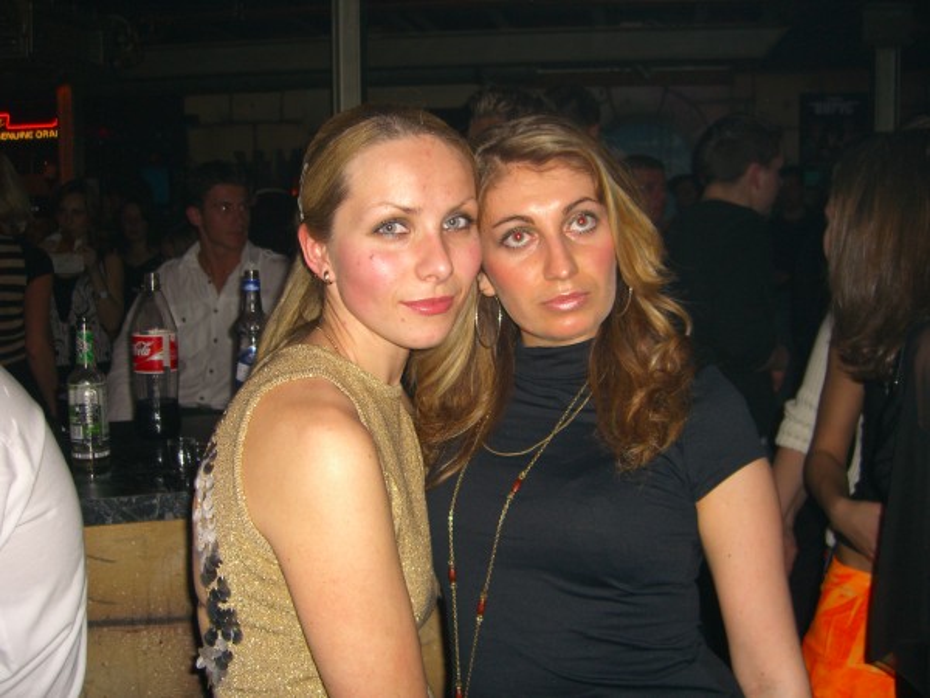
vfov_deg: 37.7
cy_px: 349
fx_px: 1021
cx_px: 465
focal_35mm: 38
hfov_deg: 49.0
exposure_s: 1/60
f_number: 2.8
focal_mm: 7.9
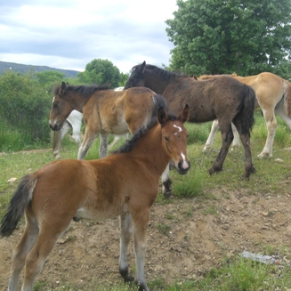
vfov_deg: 36.8
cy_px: 143
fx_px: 438
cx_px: 171
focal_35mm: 46
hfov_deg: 36.7
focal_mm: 6.3
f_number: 3.1
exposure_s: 1/80
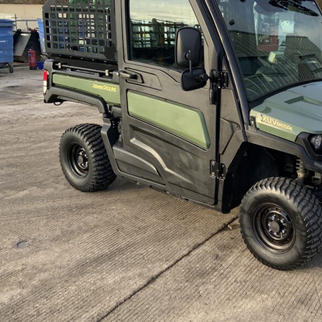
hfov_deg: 36.0
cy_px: 120
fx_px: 474
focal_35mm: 45
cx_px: 269
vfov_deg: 37.3
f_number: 1.8
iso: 16
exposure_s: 1/257
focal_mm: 3
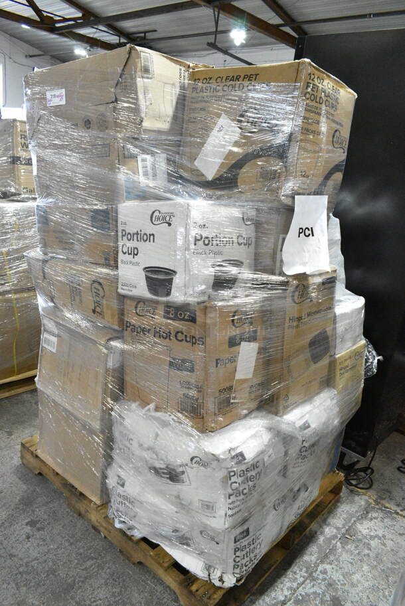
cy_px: 303
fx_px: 455
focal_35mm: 27
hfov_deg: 48.0
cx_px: 202
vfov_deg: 67.3
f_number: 8
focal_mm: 18
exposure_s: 1/250
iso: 6400
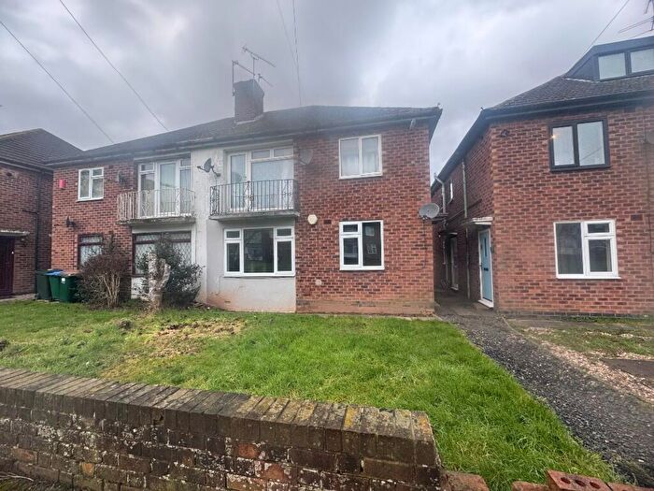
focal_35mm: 14
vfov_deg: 85.7
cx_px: 327
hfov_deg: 102.1
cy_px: 246
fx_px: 265
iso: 80
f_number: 2.2
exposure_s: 1/99
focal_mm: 2.22
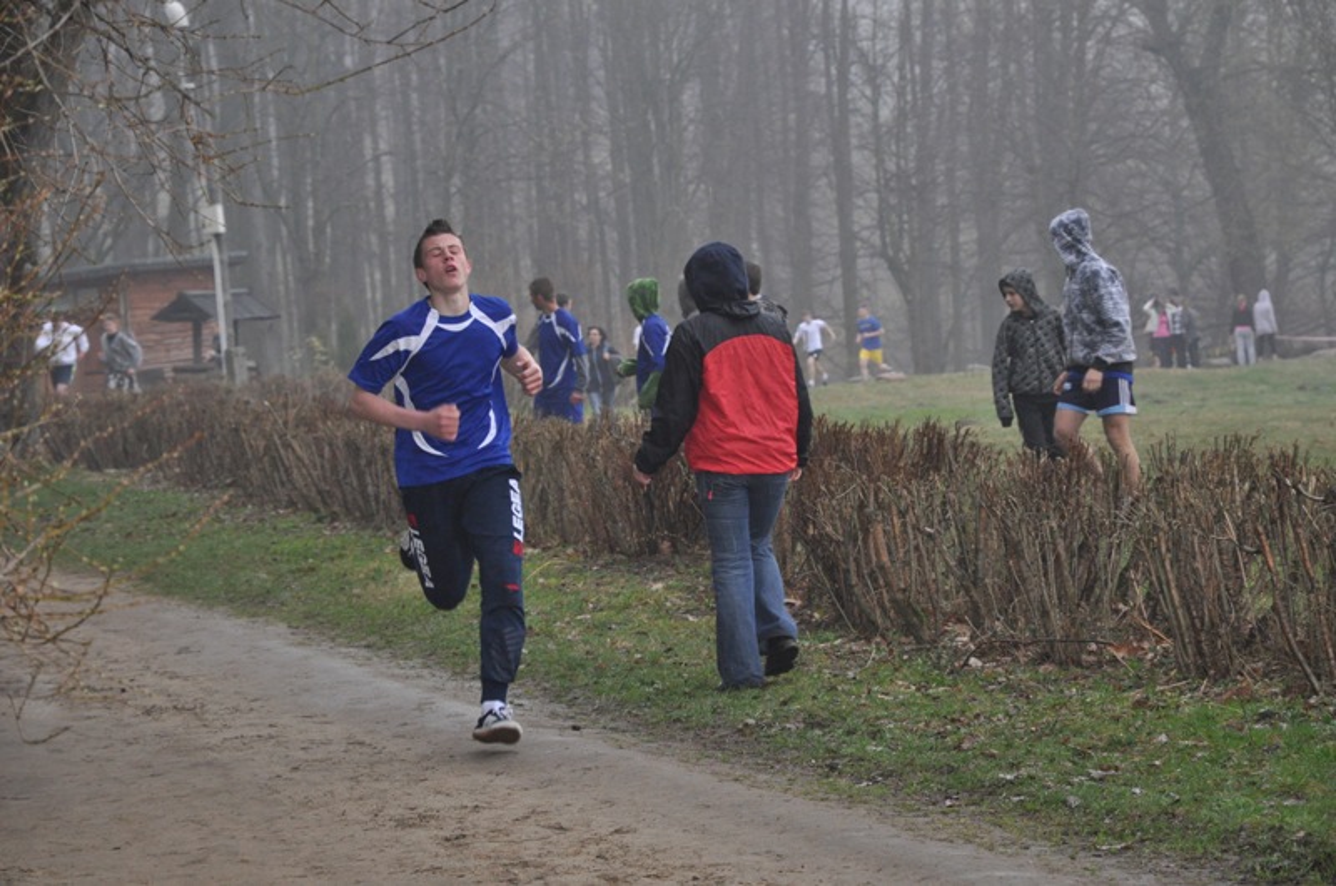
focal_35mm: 120
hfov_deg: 17.1
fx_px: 4447
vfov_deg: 11.4
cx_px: 668
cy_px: 443
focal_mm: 80
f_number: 6.3
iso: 1000
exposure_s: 1/200
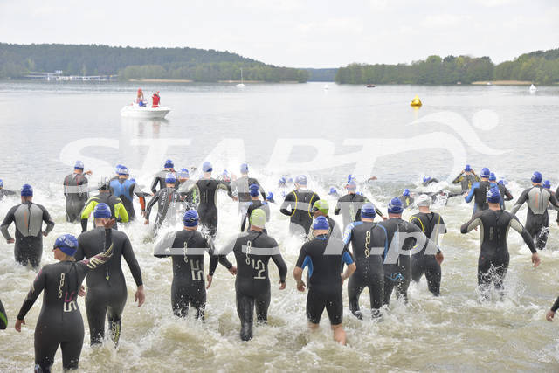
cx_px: 280
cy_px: 186
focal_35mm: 65
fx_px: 1009
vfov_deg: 20.9
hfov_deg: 31.0
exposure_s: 1/800
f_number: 8
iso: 800
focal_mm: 65
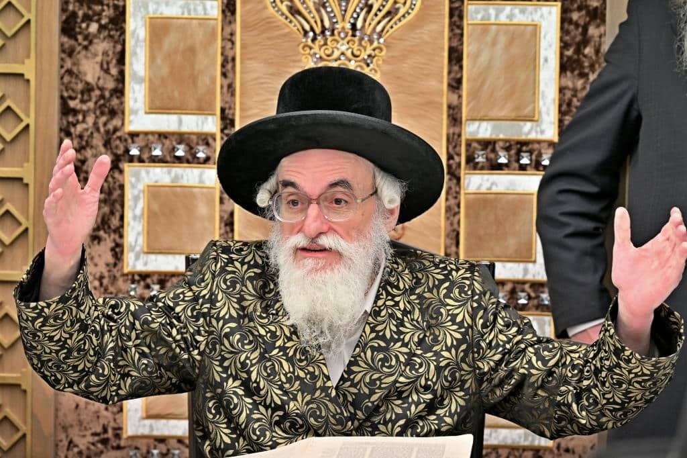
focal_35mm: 180
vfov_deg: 7.6
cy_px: 229
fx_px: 3434
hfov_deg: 11.4
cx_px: 344
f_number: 4
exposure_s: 1/250
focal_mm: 120
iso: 200
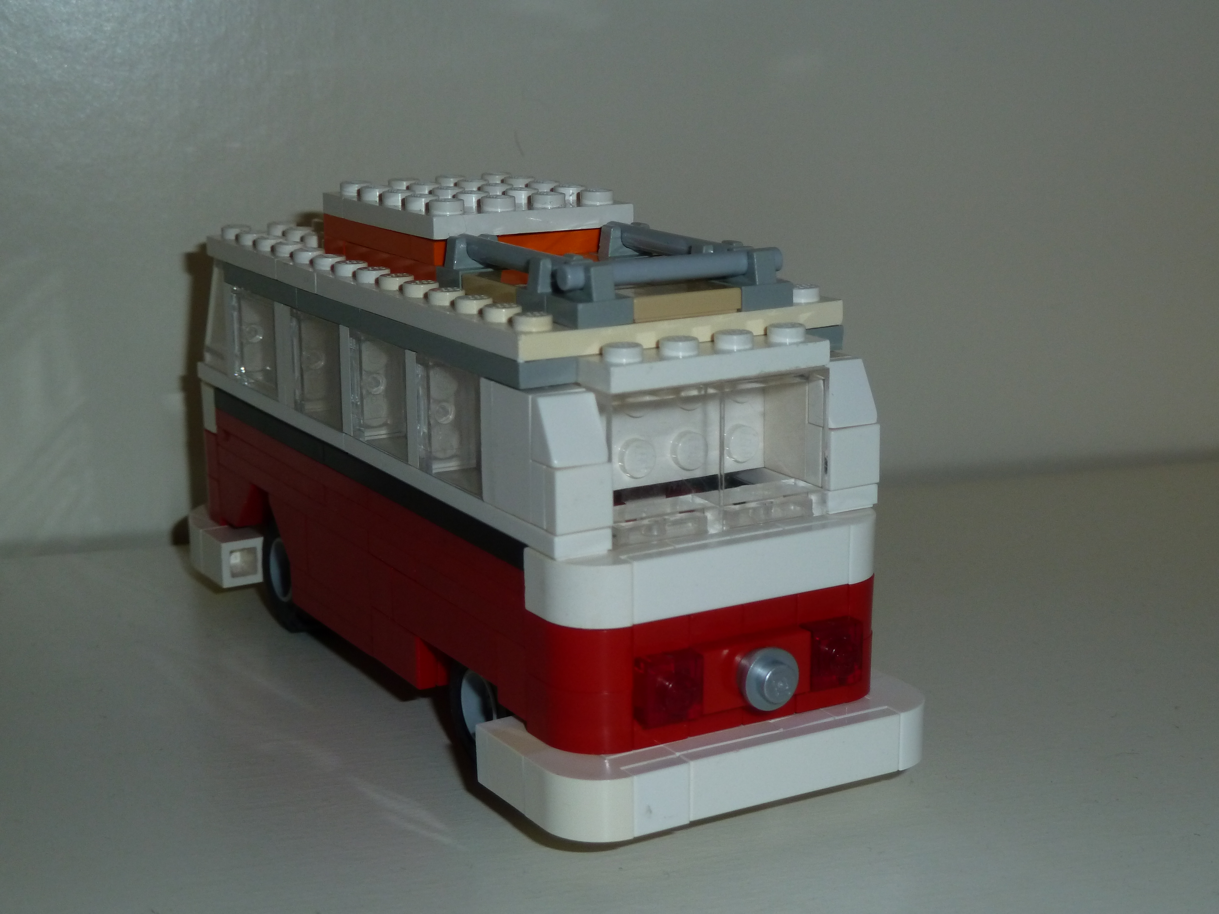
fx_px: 1937
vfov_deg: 26.6
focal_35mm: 55
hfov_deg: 34.9
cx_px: 610
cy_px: 457
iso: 160
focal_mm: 9.1
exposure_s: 1/30
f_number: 3.9
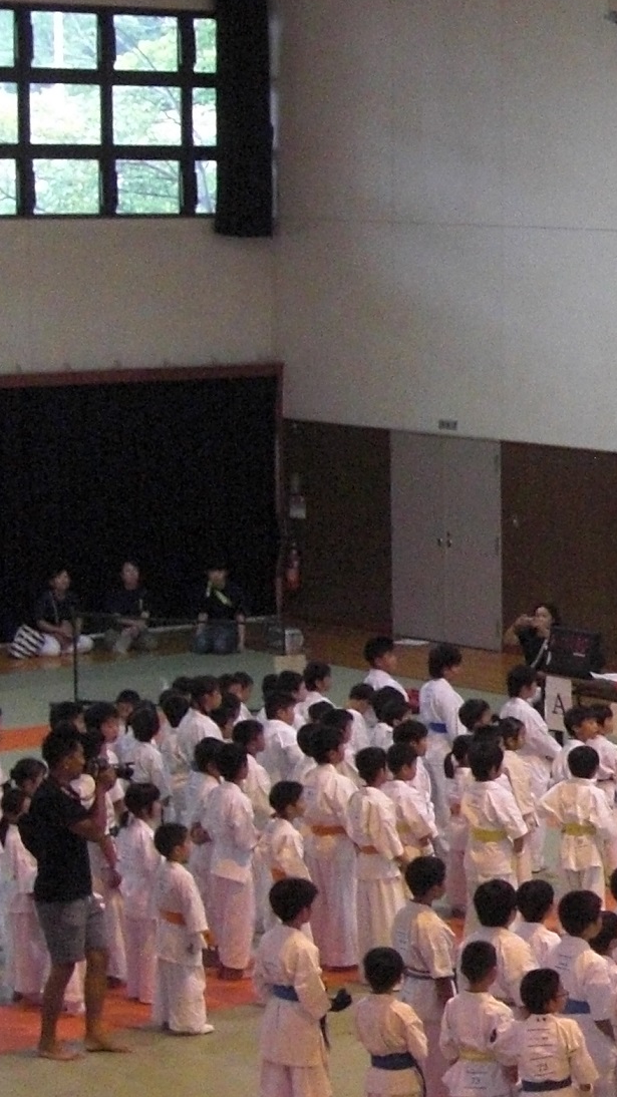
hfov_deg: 9.7
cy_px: 695
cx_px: 1201
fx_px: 3405
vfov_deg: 18.3
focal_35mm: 117
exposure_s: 1/100
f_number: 3.3
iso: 400
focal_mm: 8.2
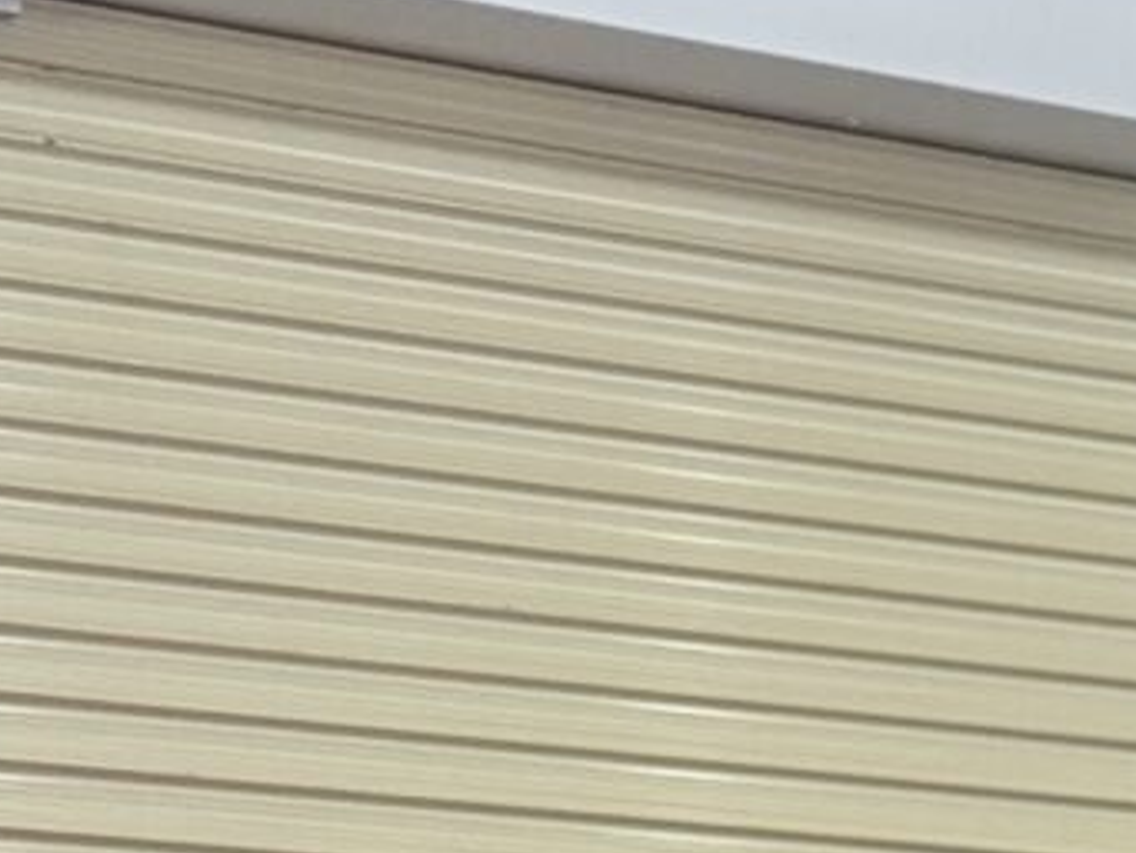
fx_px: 5909
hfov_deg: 8.1
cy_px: 2779
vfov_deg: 7.1
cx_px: 4104
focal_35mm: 180
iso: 125
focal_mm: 6.76
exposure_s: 1/100
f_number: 1.78
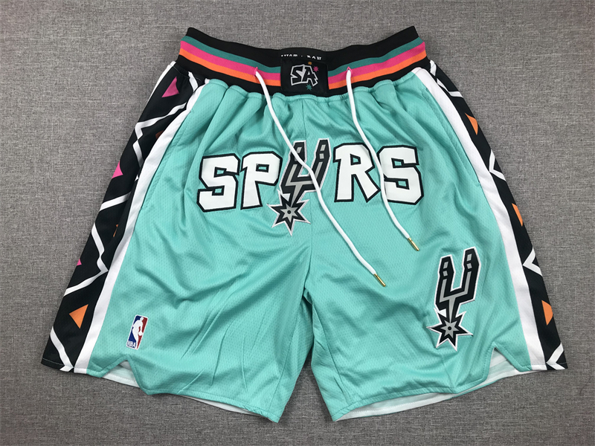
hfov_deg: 63.4
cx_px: 298
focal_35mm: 28
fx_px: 481
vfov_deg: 49.7
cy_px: 223
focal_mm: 3.99
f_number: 1.8
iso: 20
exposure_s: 1/100
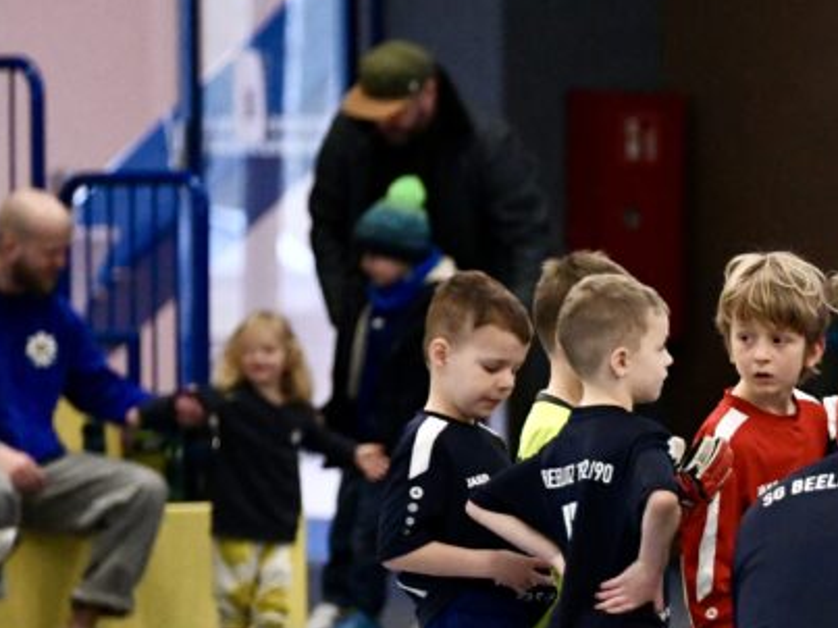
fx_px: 8277
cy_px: 577
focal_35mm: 342
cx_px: 923
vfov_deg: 4.3
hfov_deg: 5.8
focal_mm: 140
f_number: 2.8
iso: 8000
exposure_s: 1/1250
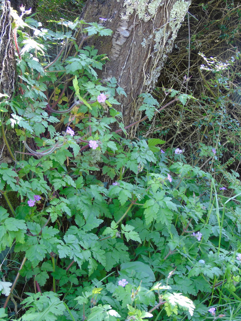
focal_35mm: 62
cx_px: 120
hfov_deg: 23.7
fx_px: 576
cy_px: 160
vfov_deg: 31.2
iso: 160
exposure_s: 1/30
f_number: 4.5
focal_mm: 11
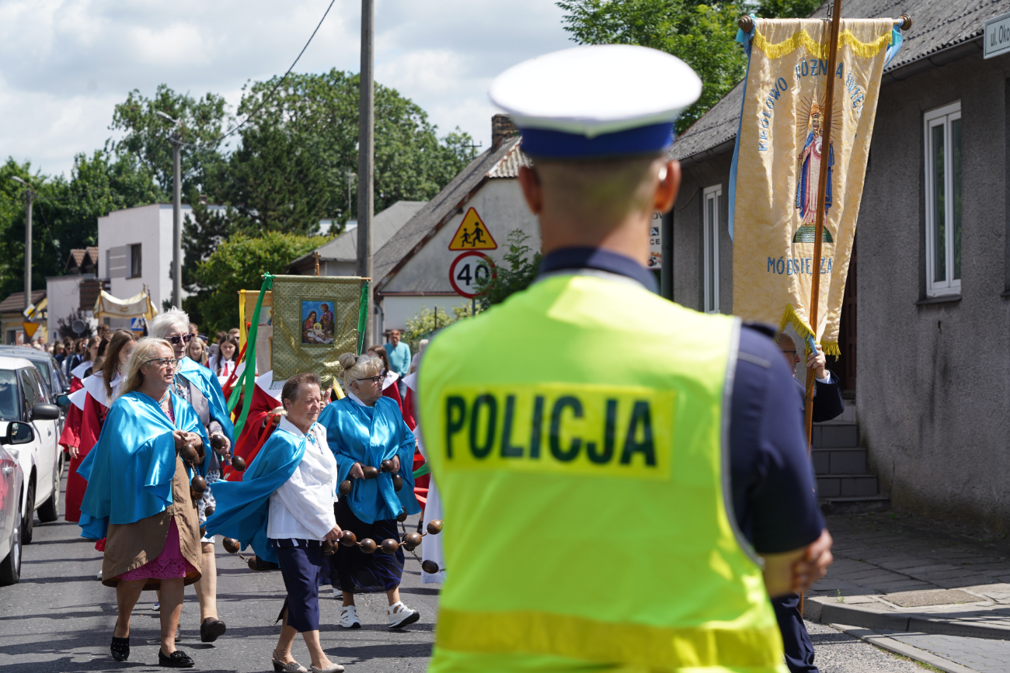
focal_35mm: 91
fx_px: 2553
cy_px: 336
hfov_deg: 22.4
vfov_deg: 15.0
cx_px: 505
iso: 100
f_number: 7.1
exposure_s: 1/250
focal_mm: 91
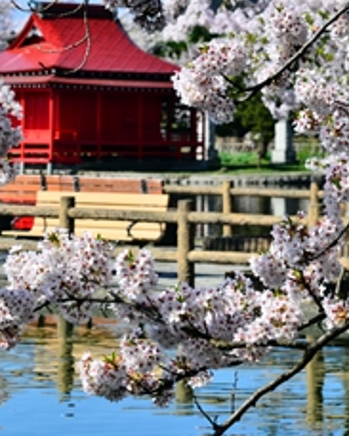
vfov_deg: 9.8
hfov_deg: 7.8
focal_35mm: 197
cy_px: 197
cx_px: 74
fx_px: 2545
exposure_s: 1/500
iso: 400
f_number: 11
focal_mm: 120
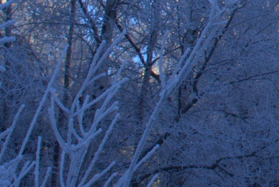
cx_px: 571
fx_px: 1467
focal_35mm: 189
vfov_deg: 7.2
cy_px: -92
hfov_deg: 10.0
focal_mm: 22
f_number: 9
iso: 200
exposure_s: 1/100
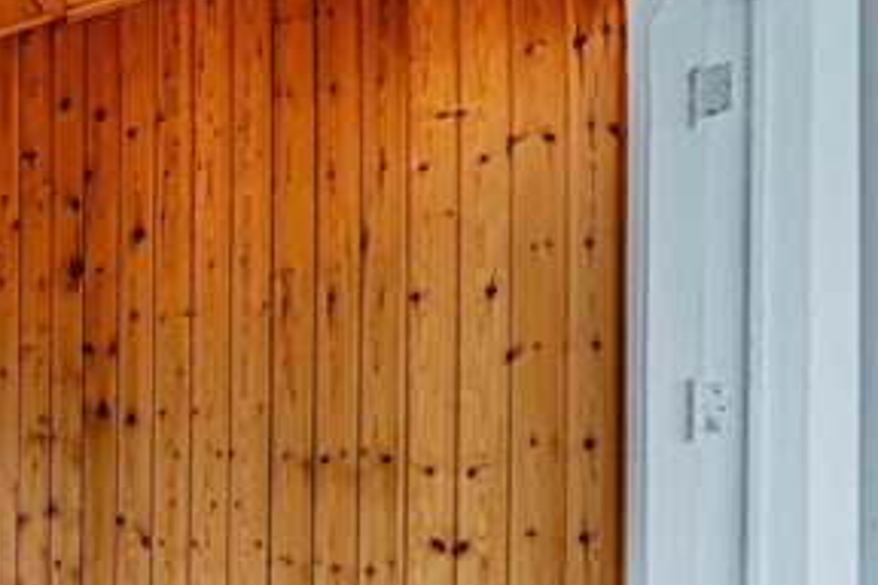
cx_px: -226
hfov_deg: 38.6
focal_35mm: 32
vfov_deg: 38.6
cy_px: 512
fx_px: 780
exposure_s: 1/6
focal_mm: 12
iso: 500
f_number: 7.1
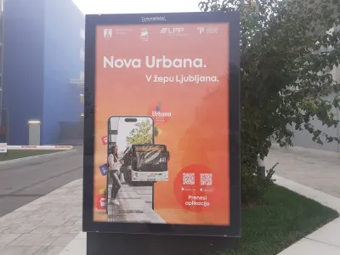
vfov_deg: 51.4
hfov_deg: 65.3
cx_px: 170
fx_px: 265
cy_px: 128
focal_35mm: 27
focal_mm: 3.6
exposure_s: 1/210
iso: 40
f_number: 1.9
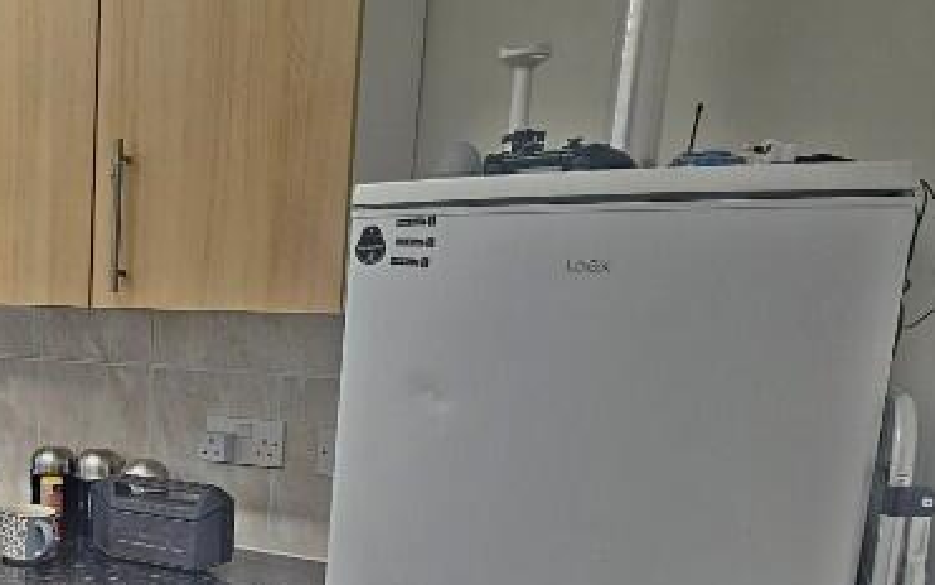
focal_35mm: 38
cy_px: 441
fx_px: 968
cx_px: -55
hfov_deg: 42.4
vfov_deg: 32.9
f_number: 2.2
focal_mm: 2.2
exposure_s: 1/50
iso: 160
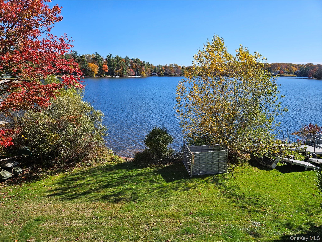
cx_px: 161
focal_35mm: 23
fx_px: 214
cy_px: 121
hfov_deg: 73.9
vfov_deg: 58.9
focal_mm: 5.4
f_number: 1.8
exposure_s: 1/1732
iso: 25
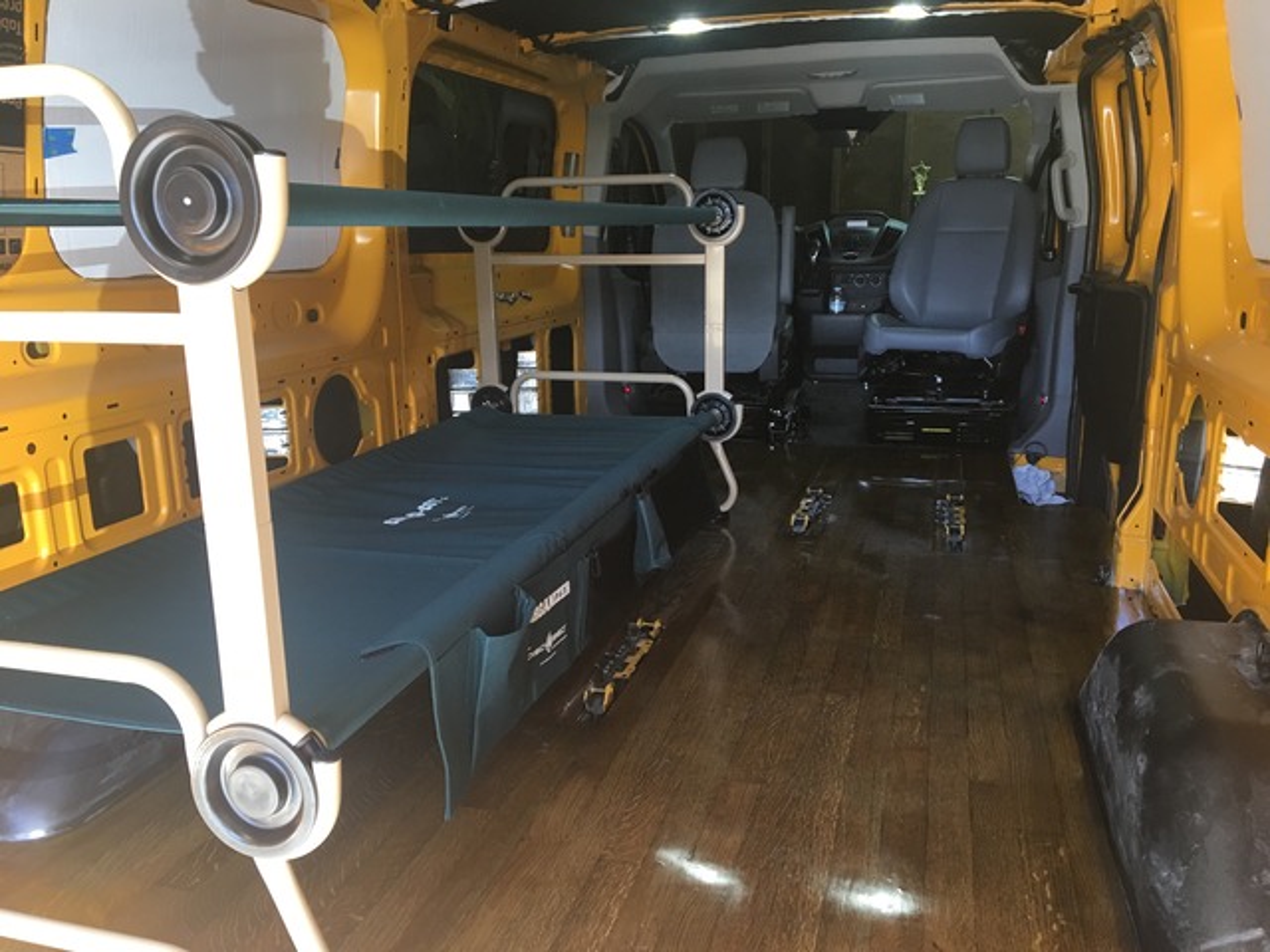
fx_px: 1064
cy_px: 476
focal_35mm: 29
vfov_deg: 48.2
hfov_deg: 61.7
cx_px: 635
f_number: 2.2
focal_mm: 4.15
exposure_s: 1/30
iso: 40
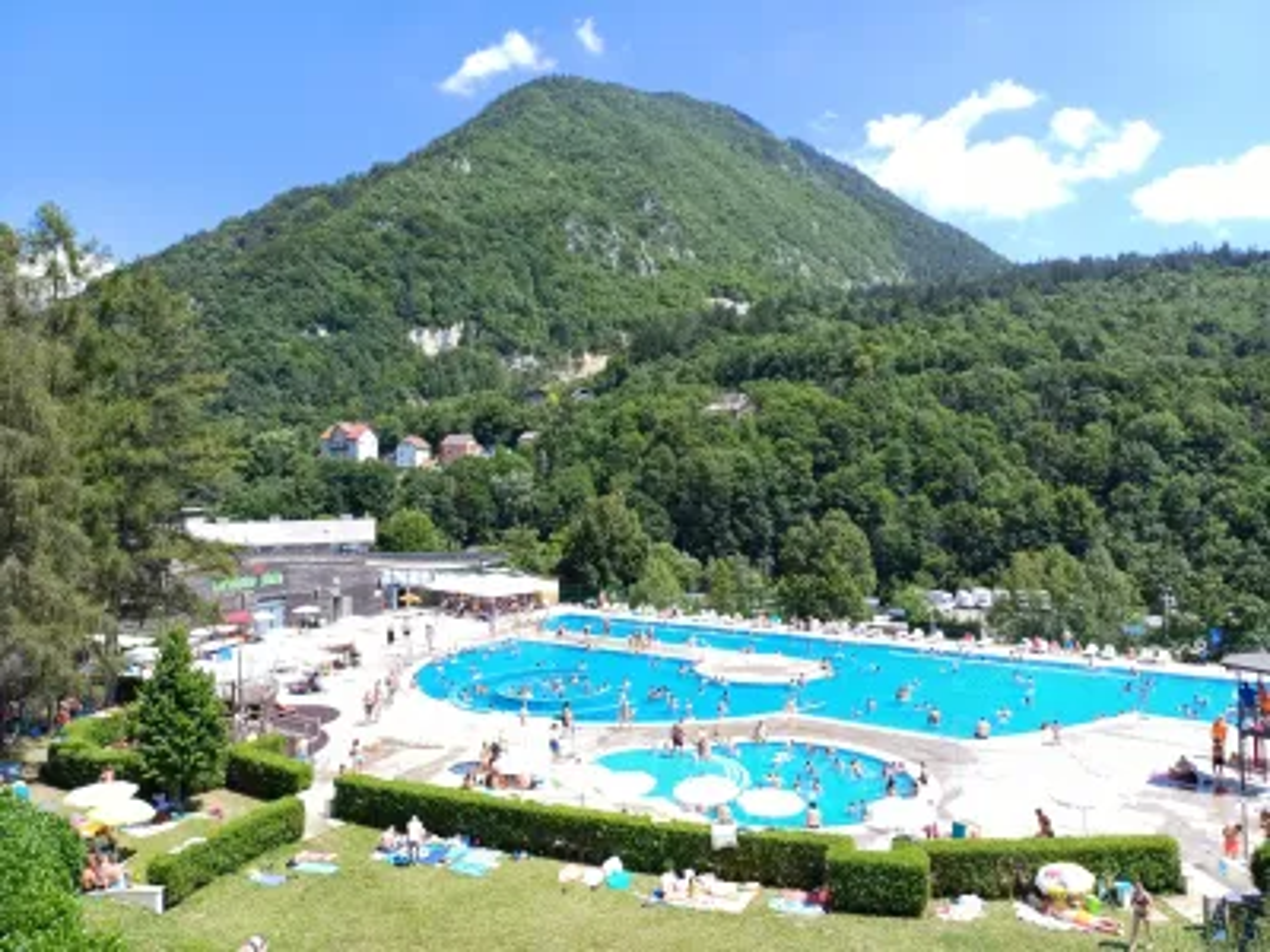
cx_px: 635
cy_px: 476
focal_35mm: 25
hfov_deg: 69.4
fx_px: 917
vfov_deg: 54.9
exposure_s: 1/1095
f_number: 1.8
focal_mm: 4.65
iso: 50
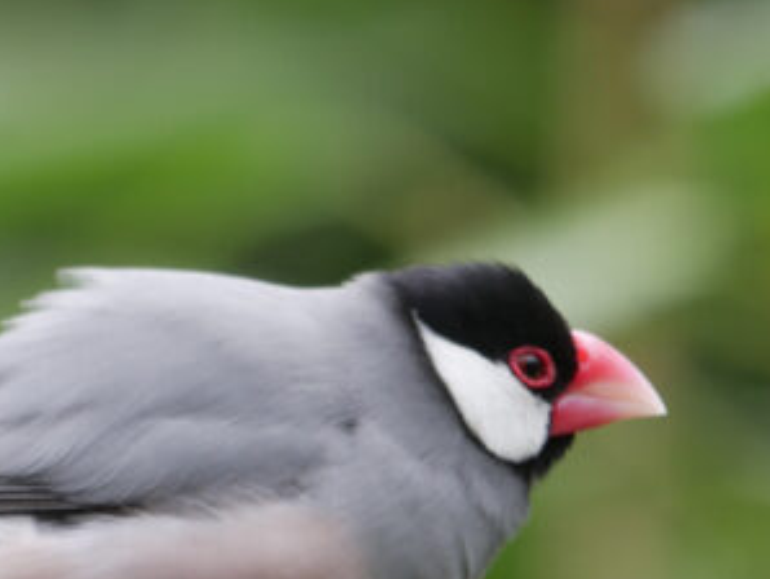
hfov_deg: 1.9
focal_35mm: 1032
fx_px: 22974
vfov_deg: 1.4
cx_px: 320
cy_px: 611
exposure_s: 1/60
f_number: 6.3
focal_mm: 200
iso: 200
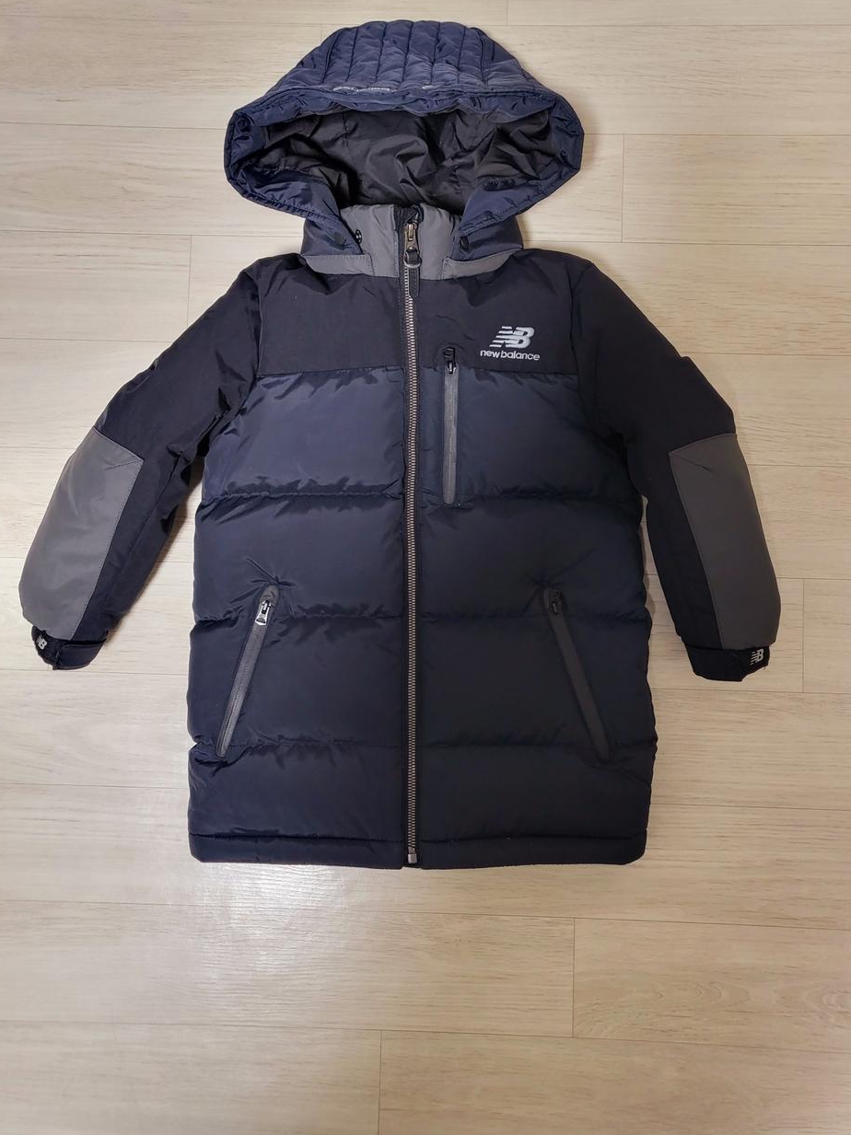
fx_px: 885
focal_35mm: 27
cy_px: 553
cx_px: 430
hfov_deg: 51.3
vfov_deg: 65.3
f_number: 1.8
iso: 320
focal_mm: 4.25
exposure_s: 1/40
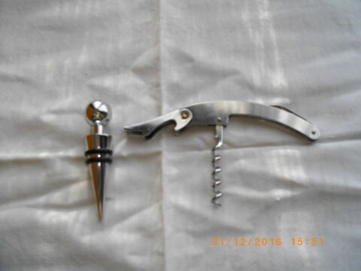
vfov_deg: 44.2
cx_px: 180
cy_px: 136
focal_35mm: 32
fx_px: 334
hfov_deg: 56.8
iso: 100
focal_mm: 5.7
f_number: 2.9
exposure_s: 1/160
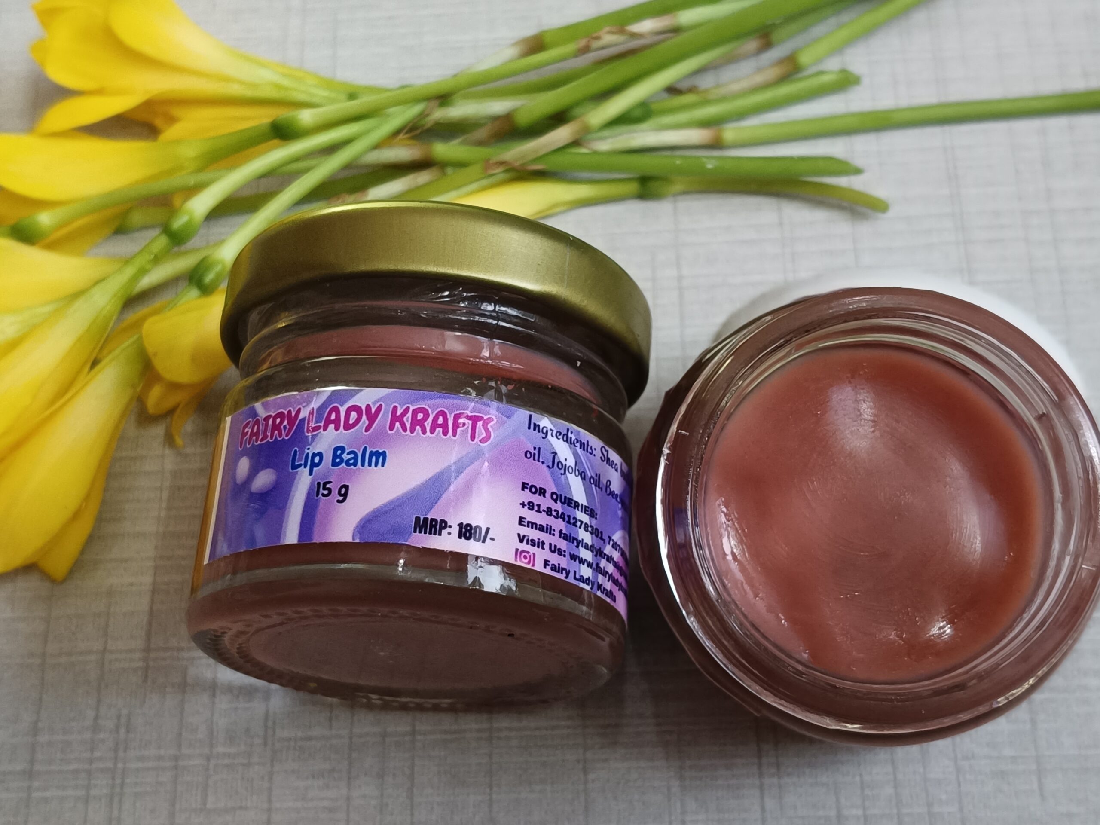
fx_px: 1494
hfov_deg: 40.4
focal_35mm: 47
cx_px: 550
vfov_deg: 30.9
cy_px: 412
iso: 800
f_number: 1.8
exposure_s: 1/50
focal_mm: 4.84
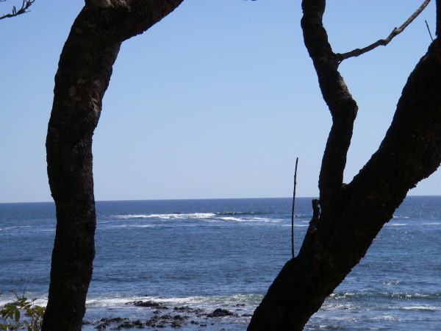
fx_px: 1452
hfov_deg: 17.3
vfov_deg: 13.0
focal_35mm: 114
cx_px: 220
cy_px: 166
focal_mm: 18.9
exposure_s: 1/250
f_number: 8
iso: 64
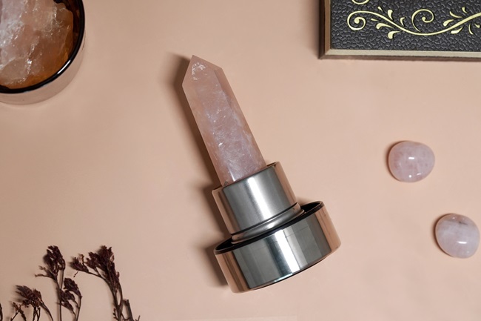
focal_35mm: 90
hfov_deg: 22.6
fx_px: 1202
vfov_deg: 15.2
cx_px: 240
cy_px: 160
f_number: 5.6
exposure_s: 1/50
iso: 1250
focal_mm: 90
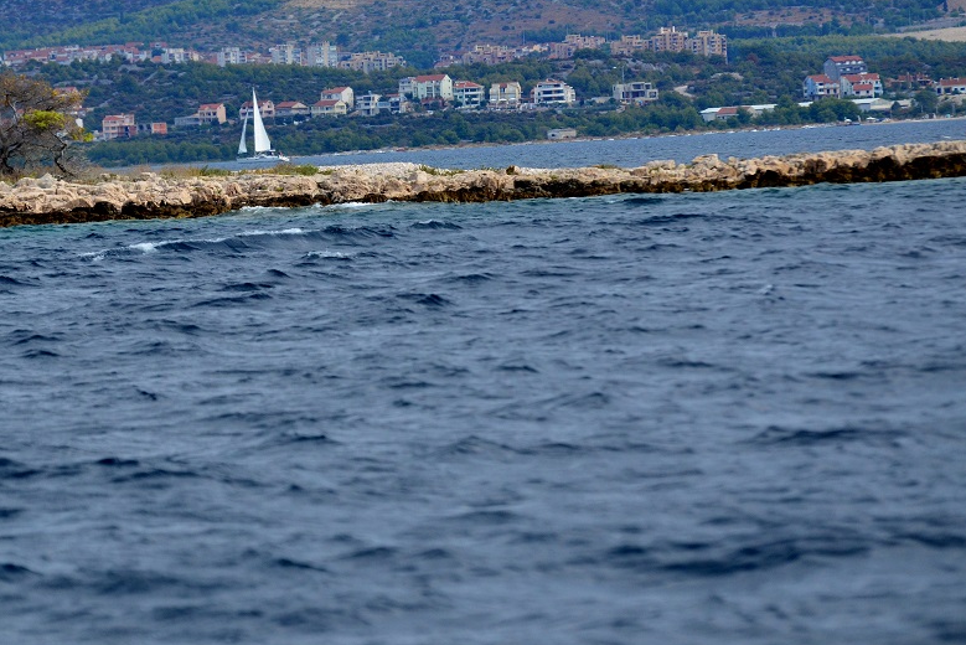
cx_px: 354
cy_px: 245
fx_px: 11327
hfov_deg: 4.9
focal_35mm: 422
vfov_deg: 3.3
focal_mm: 220
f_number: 5.3
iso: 640
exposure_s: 1/2500
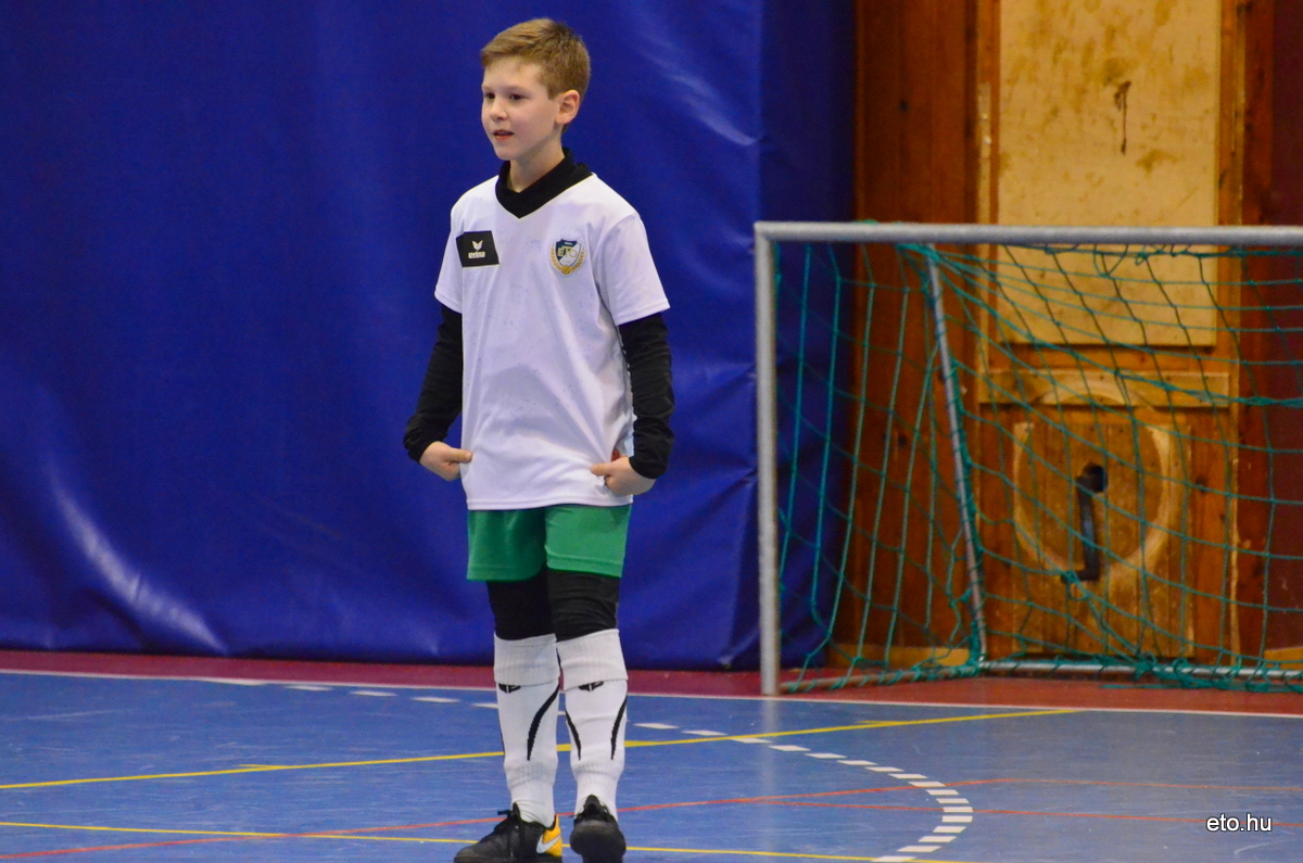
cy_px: 432
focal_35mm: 300
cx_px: 652
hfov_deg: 6.9
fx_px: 10837
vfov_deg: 4.6
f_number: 5.3
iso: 6400
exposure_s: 1/640
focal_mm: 200
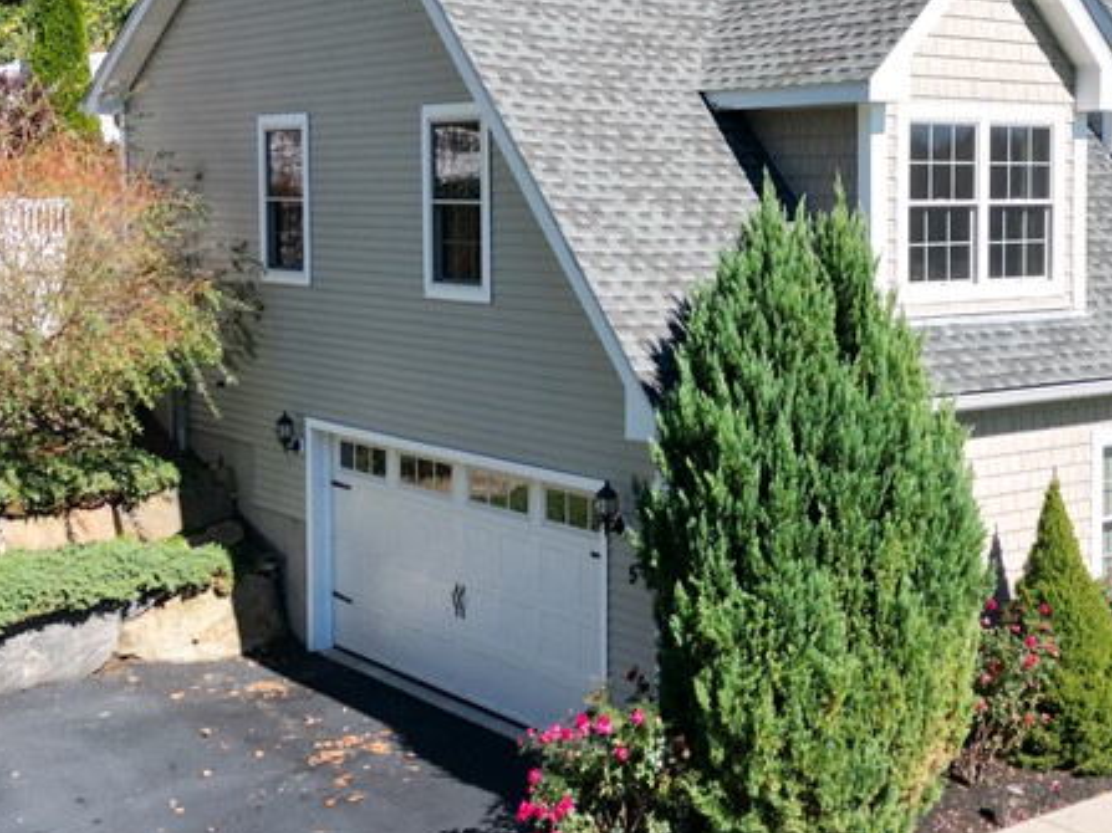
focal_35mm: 55
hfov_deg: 34.3
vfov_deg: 26.4
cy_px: 291
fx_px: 1766
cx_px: 821
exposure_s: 1/180
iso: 200
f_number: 1.7
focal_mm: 6.72
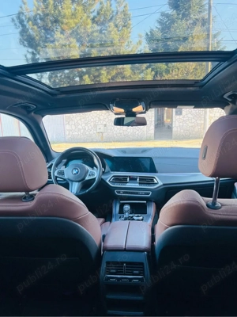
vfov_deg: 67.3
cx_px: 118
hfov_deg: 53.1
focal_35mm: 26
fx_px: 237
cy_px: 158
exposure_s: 1/81
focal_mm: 5.7
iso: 80
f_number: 1.5
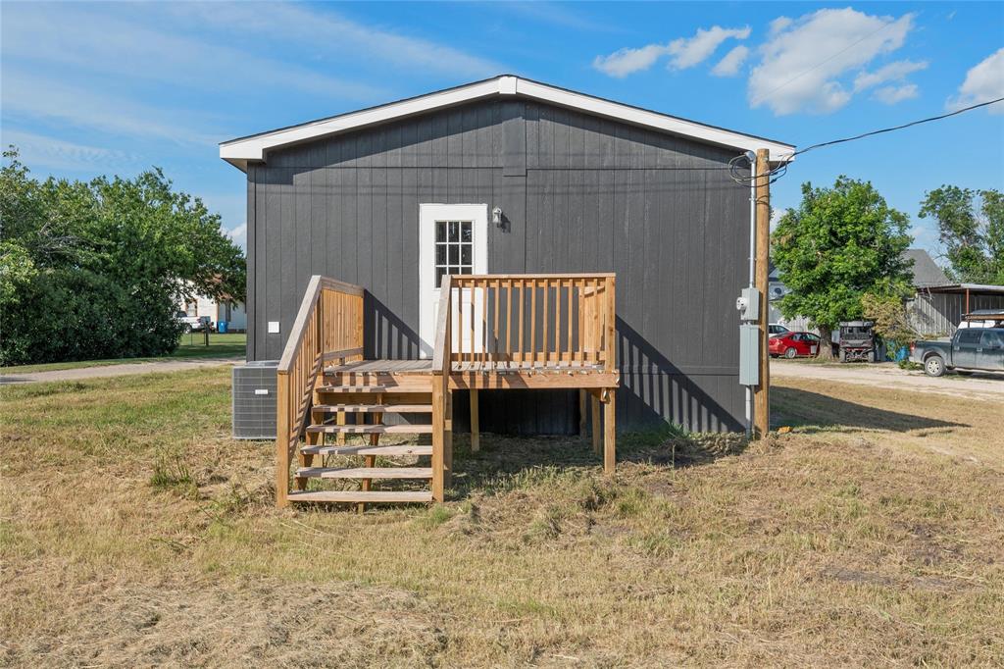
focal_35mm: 33
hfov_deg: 57.2
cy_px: 334
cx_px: 502
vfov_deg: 39.9
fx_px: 920
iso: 200
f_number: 9
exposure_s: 1/160
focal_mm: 22
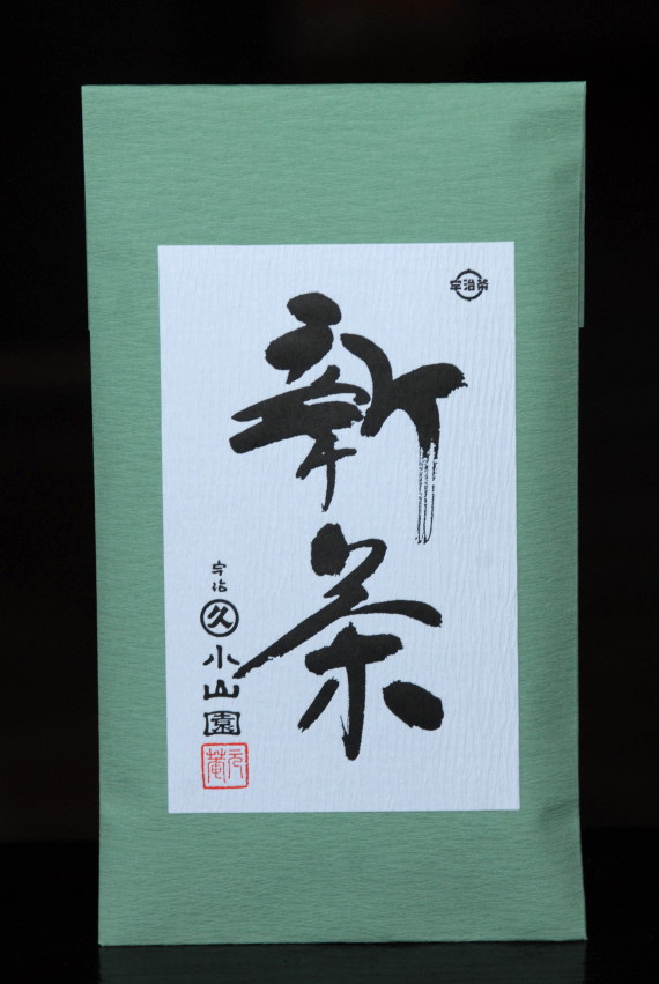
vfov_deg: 13.0
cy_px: 492
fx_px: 4310
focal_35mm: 158
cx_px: 330
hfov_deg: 8.7
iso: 500
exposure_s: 1/60
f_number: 6.3
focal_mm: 105
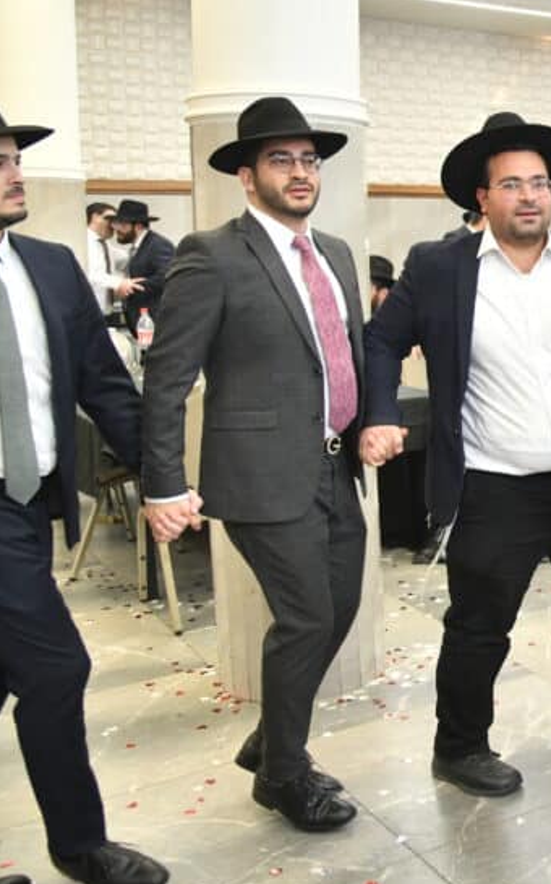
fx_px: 1107
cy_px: 343
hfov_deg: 23.2
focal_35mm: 46
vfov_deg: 43.2
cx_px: 801
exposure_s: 1/200
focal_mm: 24
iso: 1000
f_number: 5
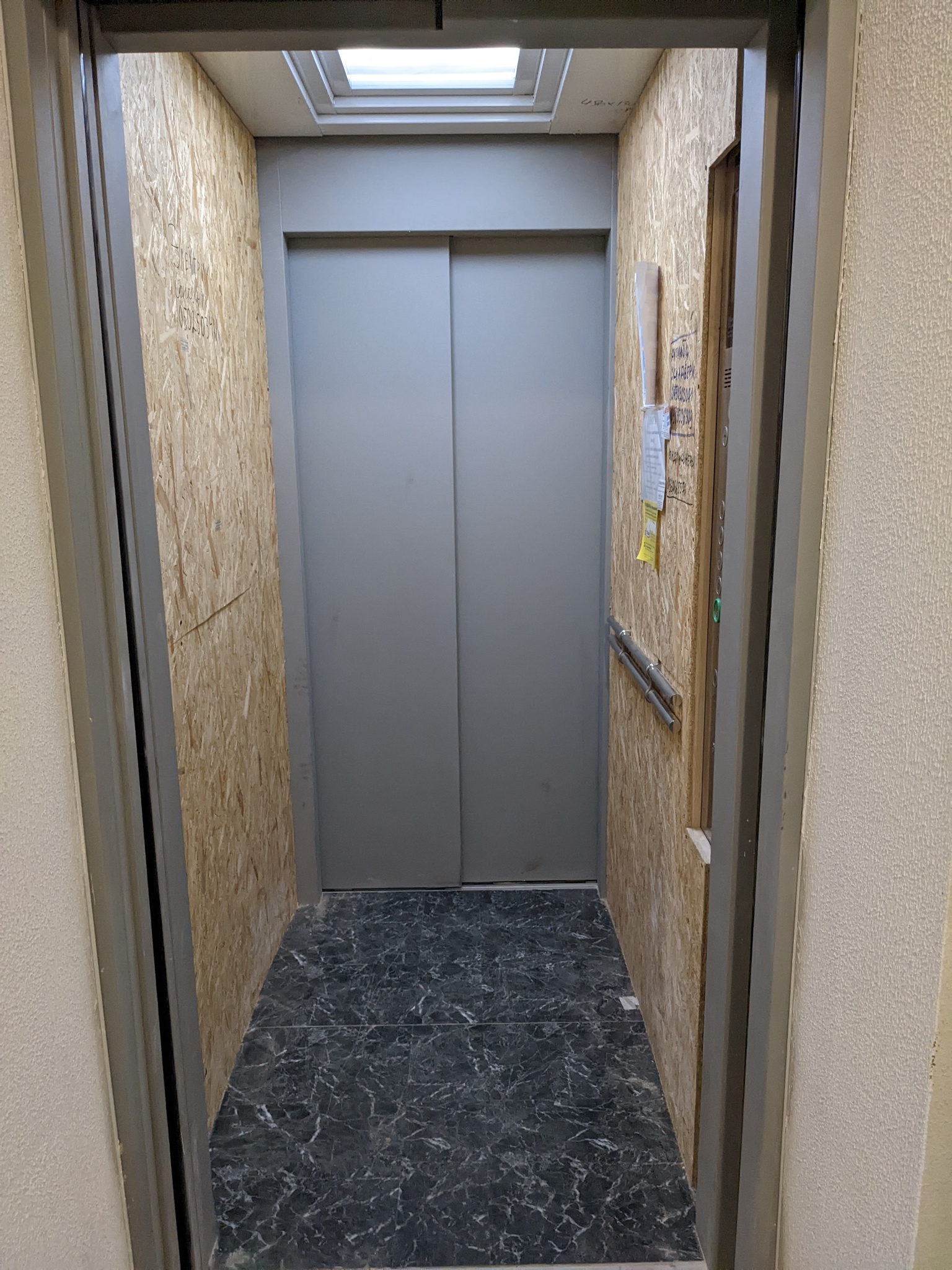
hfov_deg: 51.4
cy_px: 635
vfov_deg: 65.3
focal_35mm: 27
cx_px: 476
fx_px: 990
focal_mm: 4.38
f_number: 1.73
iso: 967
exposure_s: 1/99.9
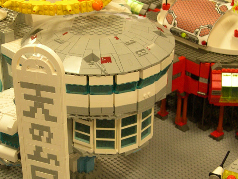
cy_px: 125
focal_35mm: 85
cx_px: 87
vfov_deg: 17.3
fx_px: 584
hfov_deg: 23.0
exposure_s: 1/48.7
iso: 400
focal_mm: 12.2
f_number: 3.4
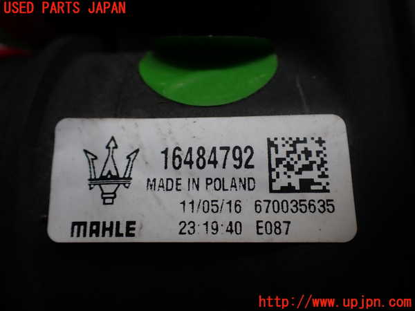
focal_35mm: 30
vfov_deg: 46.8
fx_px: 360
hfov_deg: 60.0
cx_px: 208
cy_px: 156
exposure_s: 1/200
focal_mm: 5.4
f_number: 2.3
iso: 100
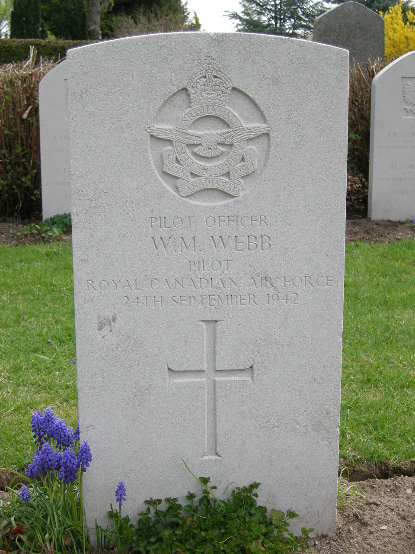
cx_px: 208
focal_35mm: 62
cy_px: 277
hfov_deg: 23.7
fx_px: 991
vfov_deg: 31.2
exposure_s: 1/133
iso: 64
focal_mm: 12.9
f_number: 4.4
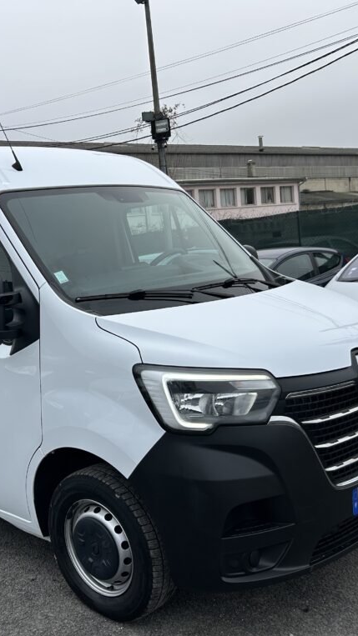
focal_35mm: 38
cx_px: 58
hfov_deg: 30.2
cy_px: 319
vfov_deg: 52.8
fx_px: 641
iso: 50
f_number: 1.5
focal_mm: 5.7
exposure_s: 1/743
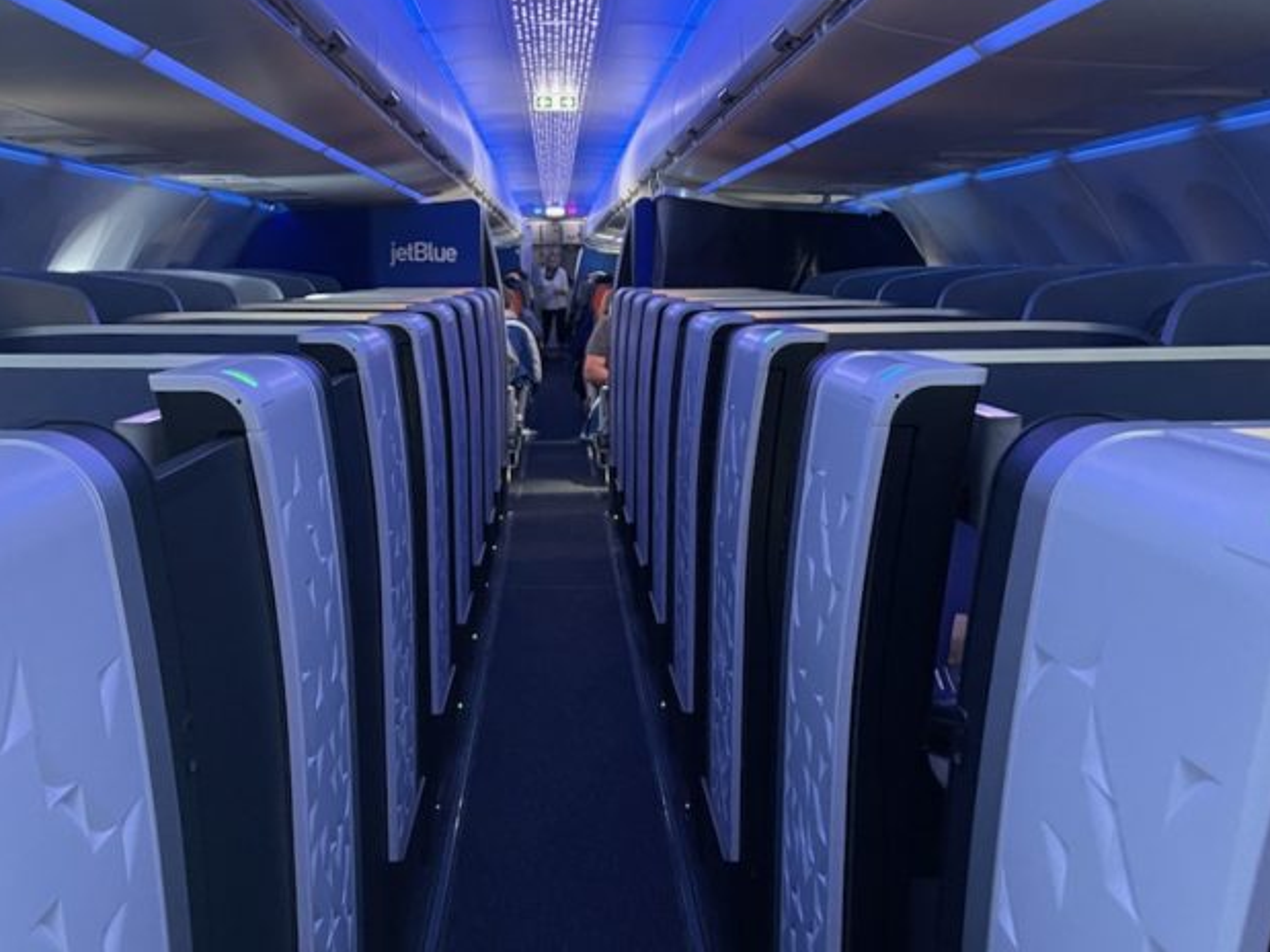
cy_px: 689
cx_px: 554
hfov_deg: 43.8
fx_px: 1577
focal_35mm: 43
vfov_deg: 33.1
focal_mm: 5.1
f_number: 1.6
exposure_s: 1/28
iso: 640
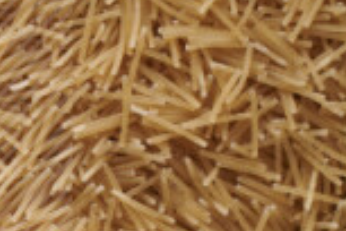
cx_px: -493
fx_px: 2508
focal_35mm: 261
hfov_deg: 7.4
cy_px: 317
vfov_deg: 5.2
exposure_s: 1/100
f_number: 8
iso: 160
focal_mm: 50
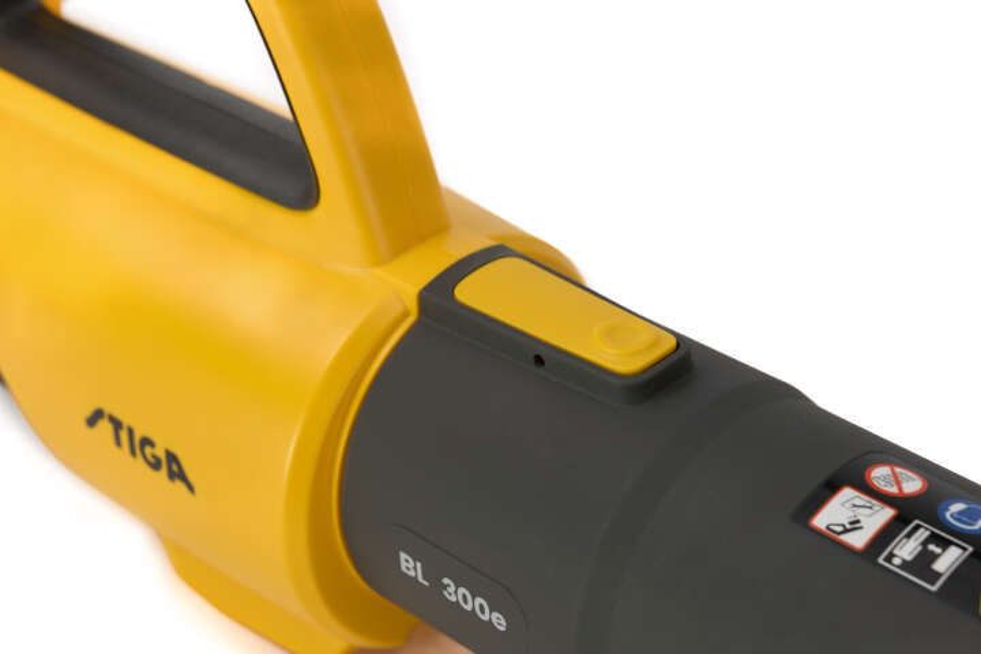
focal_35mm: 74
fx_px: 2016
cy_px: 327
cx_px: 490
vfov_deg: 18.4
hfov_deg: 27.3
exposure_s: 1/160
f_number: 9
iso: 100
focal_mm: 74
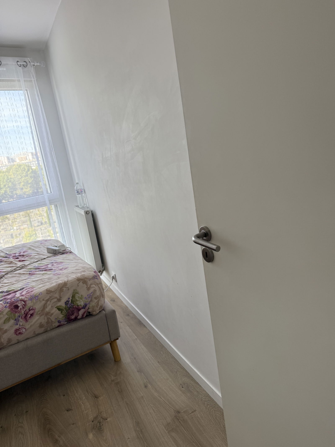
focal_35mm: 24
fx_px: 310
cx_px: 168
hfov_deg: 56.8
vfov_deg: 71.6
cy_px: 224
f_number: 1.78
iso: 100
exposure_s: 1/260
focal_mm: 6.76
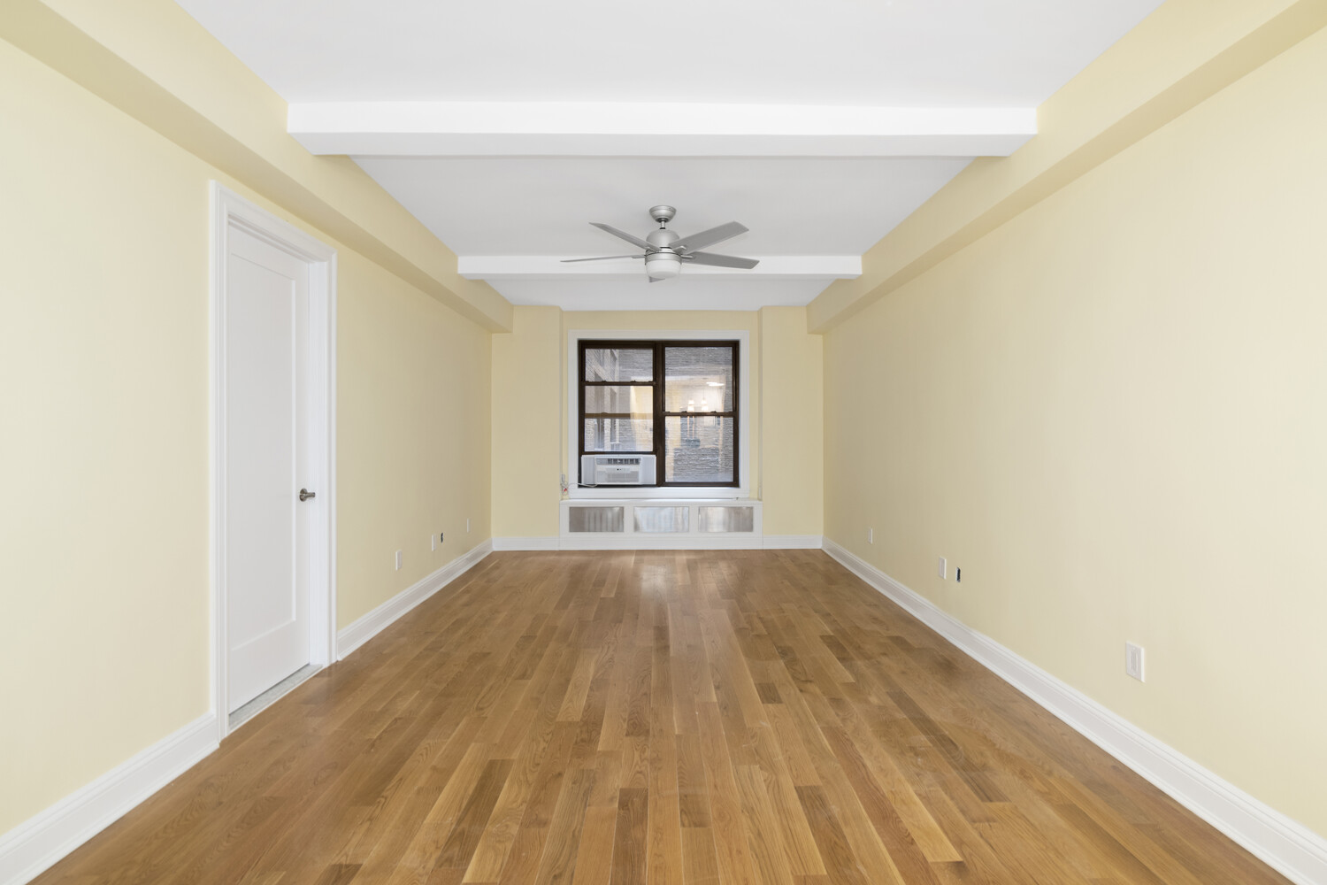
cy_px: 442
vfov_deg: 77.3
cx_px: 664
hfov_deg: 100.4
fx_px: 553
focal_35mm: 15
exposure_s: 1/20
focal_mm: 10
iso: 100
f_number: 8
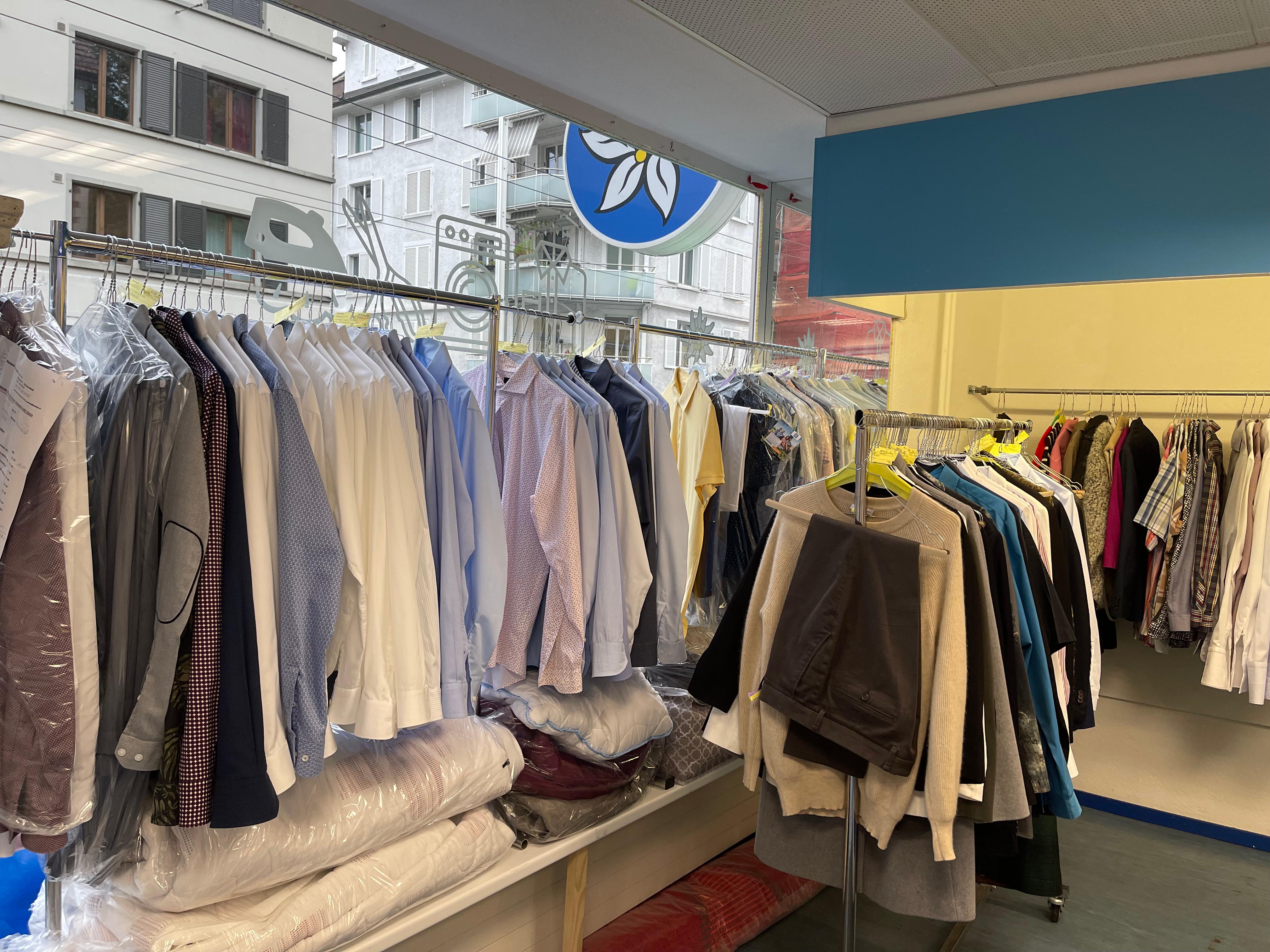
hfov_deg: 67.3
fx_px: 954
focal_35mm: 26
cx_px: 635
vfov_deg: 53.1
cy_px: 476
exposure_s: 1/100
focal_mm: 5.1
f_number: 1.6
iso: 80
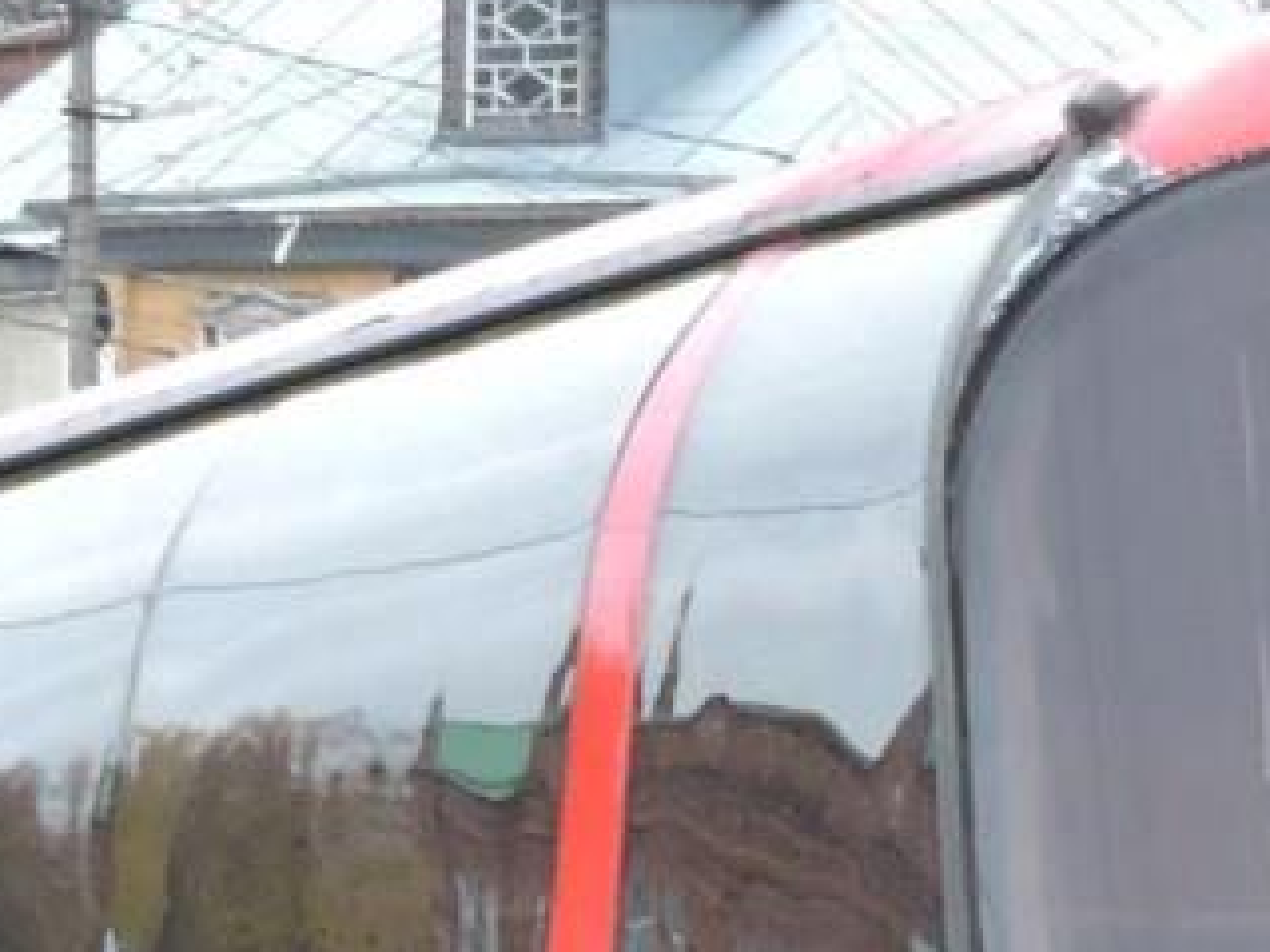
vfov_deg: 2.2
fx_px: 24168
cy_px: 1781
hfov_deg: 3.0
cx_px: 1087
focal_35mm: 659
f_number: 4.8
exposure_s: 1/60
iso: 140
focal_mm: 18.8
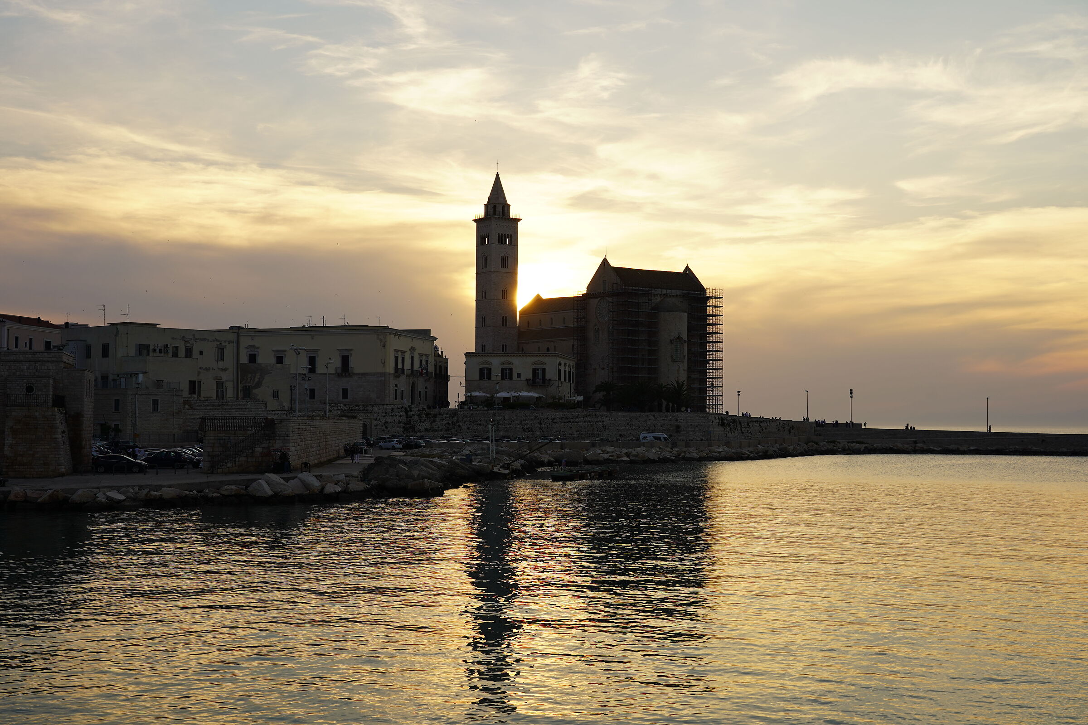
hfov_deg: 41.9
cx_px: 544
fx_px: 1420
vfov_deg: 28.6
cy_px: 362
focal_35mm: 47
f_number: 8
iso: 100
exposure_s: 1/125
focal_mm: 47
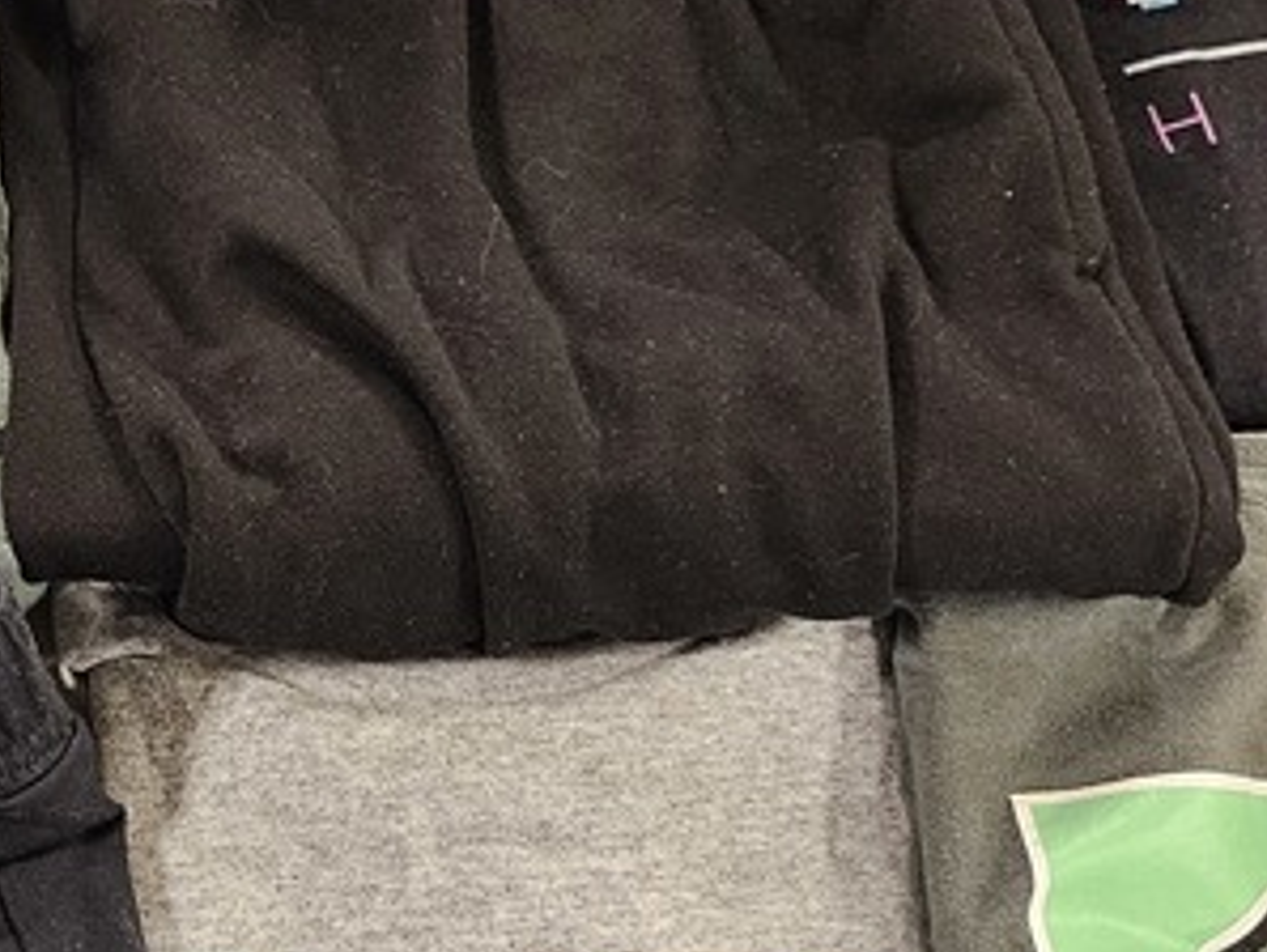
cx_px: -89
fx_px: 2894
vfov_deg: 18.6
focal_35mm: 79
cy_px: 259
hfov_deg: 23.3
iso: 640
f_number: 1.7
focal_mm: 6.3
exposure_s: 1/60
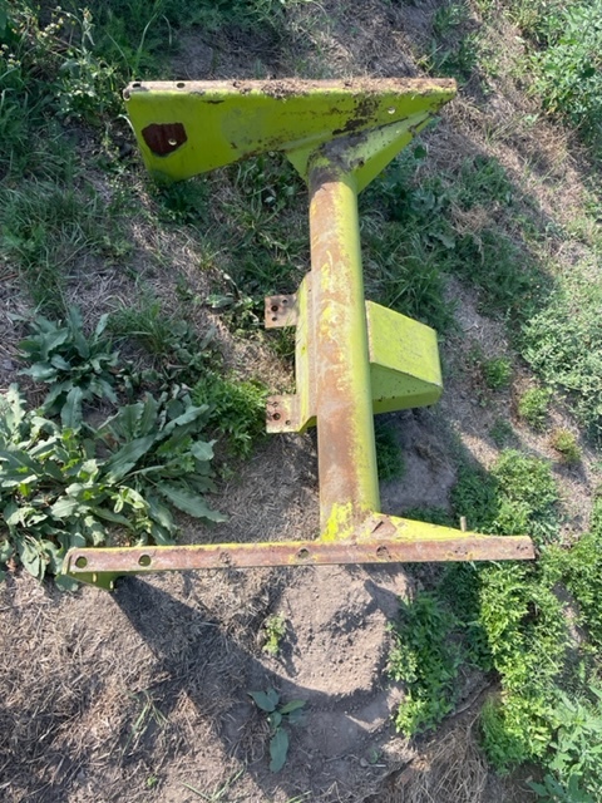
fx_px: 603
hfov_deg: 53.1
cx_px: 301
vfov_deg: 67.3
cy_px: 402
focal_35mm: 26
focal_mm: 4.2
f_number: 1.6
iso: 50
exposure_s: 1/1024
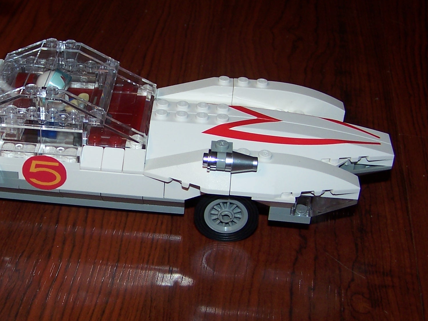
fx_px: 816
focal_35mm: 66
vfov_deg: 22.3
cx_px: 110
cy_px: 155
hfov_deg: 29.0
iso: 80
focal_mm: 6.3
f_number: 2.8
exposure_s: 1/60
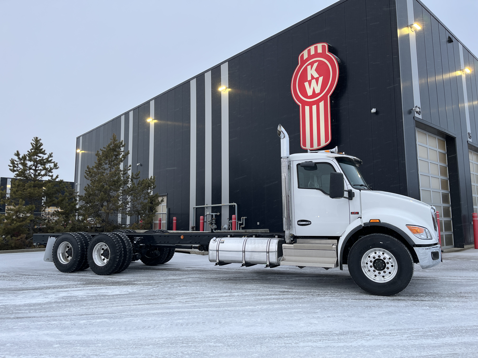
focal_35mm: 26
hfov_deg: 67.3
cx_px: 239
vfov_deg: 53.1
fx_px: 359
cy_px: 179
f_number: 1.6
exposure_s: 1/121
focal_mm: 5.1
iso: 40
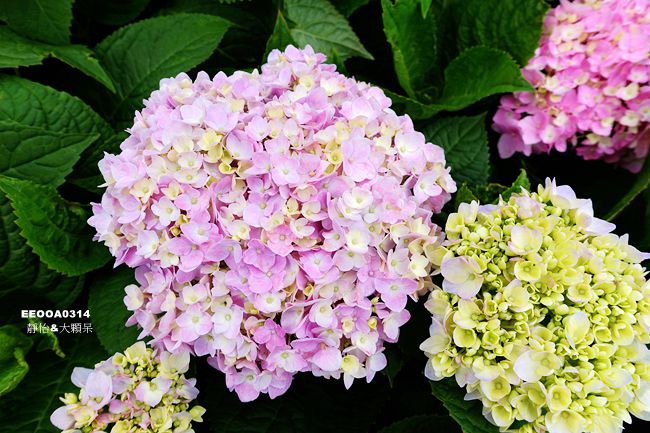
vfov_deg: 53.1
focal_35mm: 24
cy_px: 216
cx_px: 325
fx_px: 433
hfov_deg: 73.8
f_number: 4
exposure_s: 1/500
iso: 125
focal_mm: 8.8
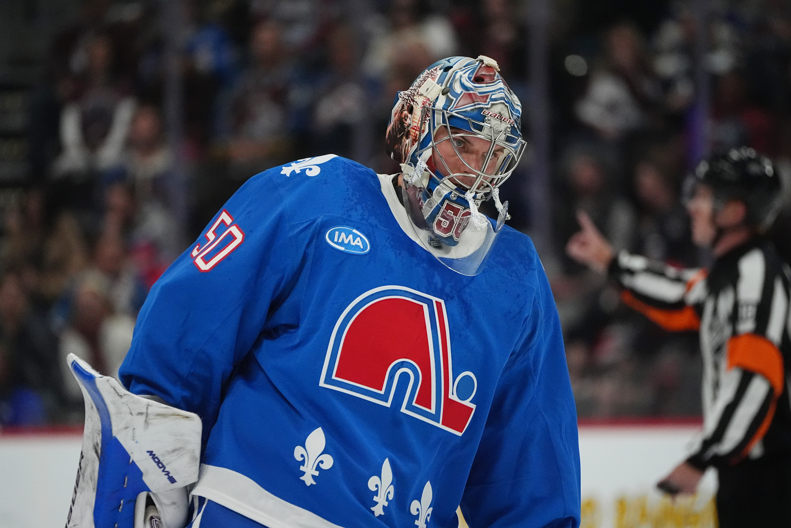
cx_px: 396
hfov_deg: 4.1
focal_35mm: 500
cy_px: 264
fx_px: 10985
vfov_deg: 2.7
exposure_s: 1/1600
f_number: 6.7
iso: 6400
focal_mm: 500
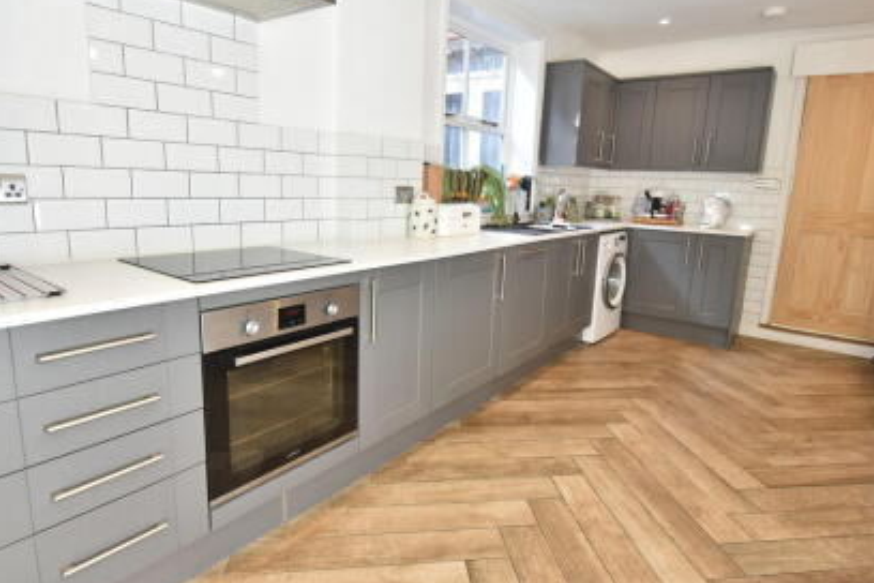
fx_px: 510
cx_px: 431
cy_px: 260
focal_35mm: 21
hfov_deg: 81.2
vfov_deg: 59.4
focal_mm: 12
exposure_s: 1/80
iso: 500
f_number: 4.5
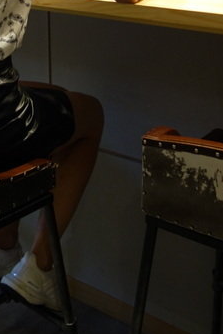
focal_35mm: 67
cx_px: 17
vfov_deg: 29.2
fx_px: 622
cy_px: 51
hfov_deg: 19.9
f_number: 1.8
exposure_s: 1/30
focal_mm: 10.4
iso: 250
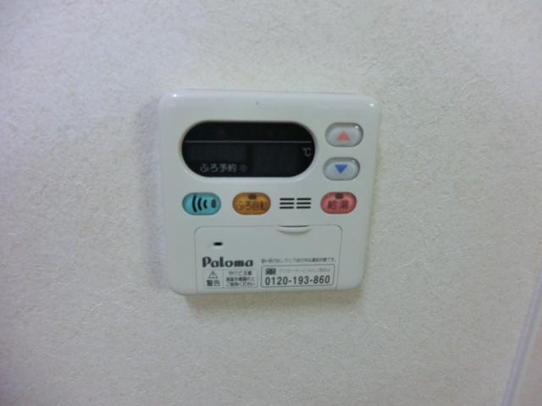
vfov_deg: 56.8
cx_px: 271
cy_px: 203
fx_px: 376
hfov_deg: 71.6
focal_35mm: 24
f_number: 3.2
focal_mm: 4.3
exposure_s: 1/60
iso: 250
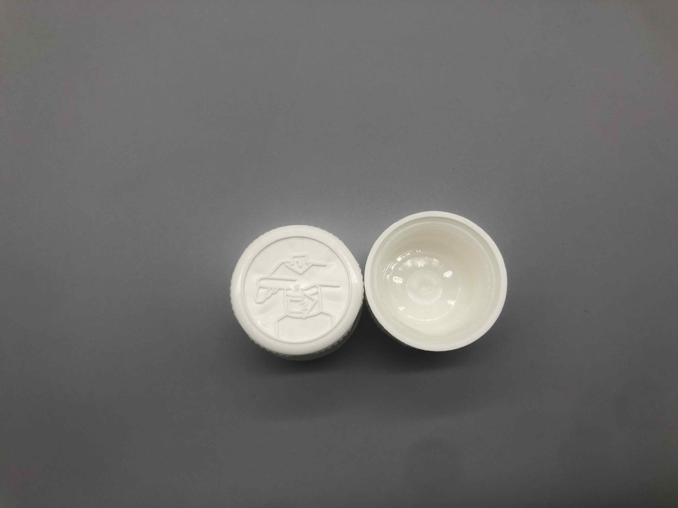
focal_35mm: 28
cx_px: 339
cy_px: 254
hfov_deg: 63.4
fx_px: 548
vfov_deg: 49.7
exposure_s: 1/100
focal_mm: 3.99
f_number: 1.8
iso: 25
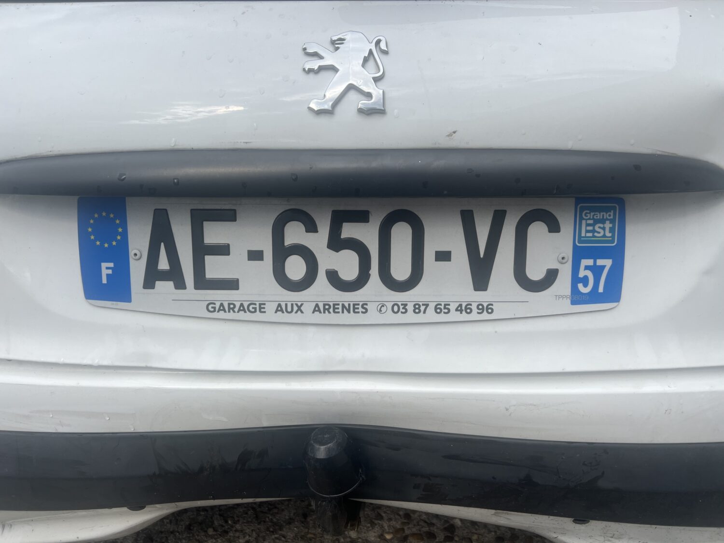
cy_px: 272
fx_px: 544
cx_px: 362
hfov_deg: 67.3
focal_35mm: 26
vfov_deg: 53.1
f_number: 1.5
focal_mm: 5.7
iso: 50
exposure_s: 1/2571
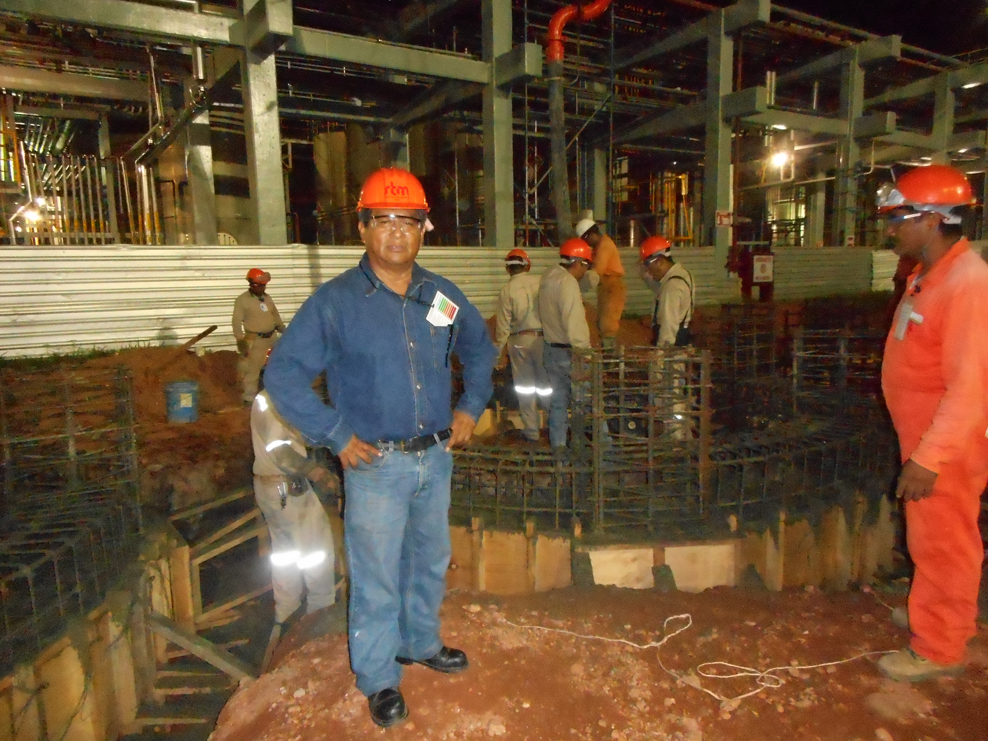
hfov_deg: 69.4
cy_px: 370
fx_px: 714
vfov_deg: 54.9
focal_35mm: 25
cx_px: 494
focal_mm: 4.5
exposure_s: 1/25
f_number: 3.7
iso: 1600
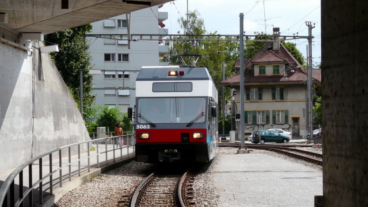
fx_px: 888
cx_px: 184
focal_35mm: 91
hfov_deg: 23.4
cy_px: 123
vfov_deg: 13.3
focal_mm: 13.6
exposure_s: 1/320
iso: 100
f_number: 5.6
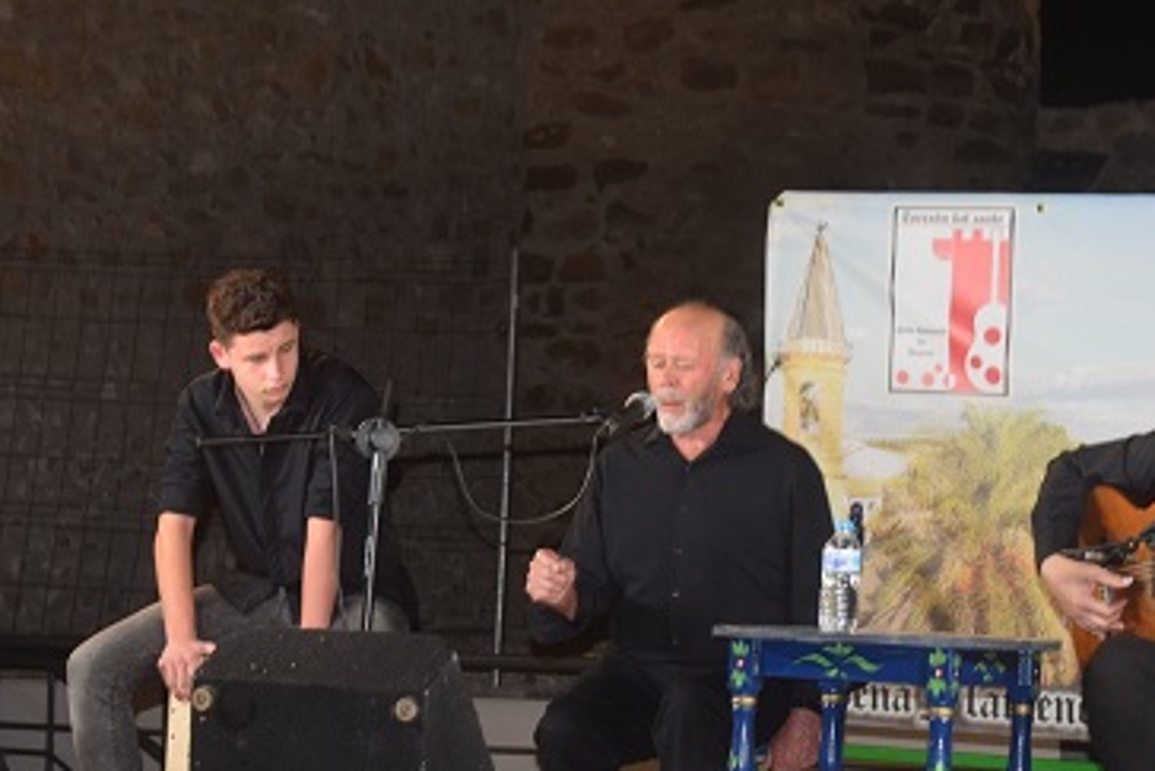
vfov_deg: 11.0
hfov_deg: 16.4
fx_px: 4004
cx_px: 744
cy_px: 416
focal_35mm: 125
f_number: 5.6
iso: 1000
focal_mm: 55
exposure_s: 1/60
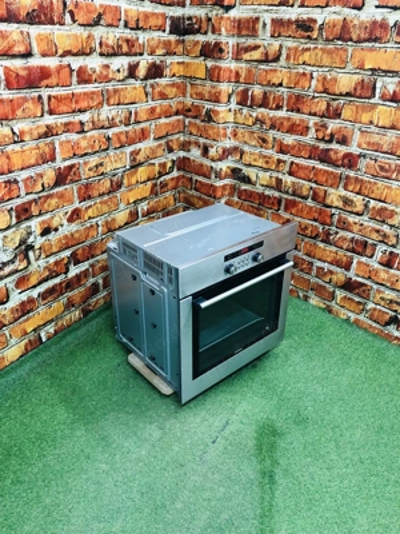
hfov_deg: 49.7
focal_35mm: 28
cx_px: 200
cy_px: 267
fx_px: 431
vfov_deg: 63.4
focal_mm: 3.99
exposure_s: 1/15
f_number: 1.8
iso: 80
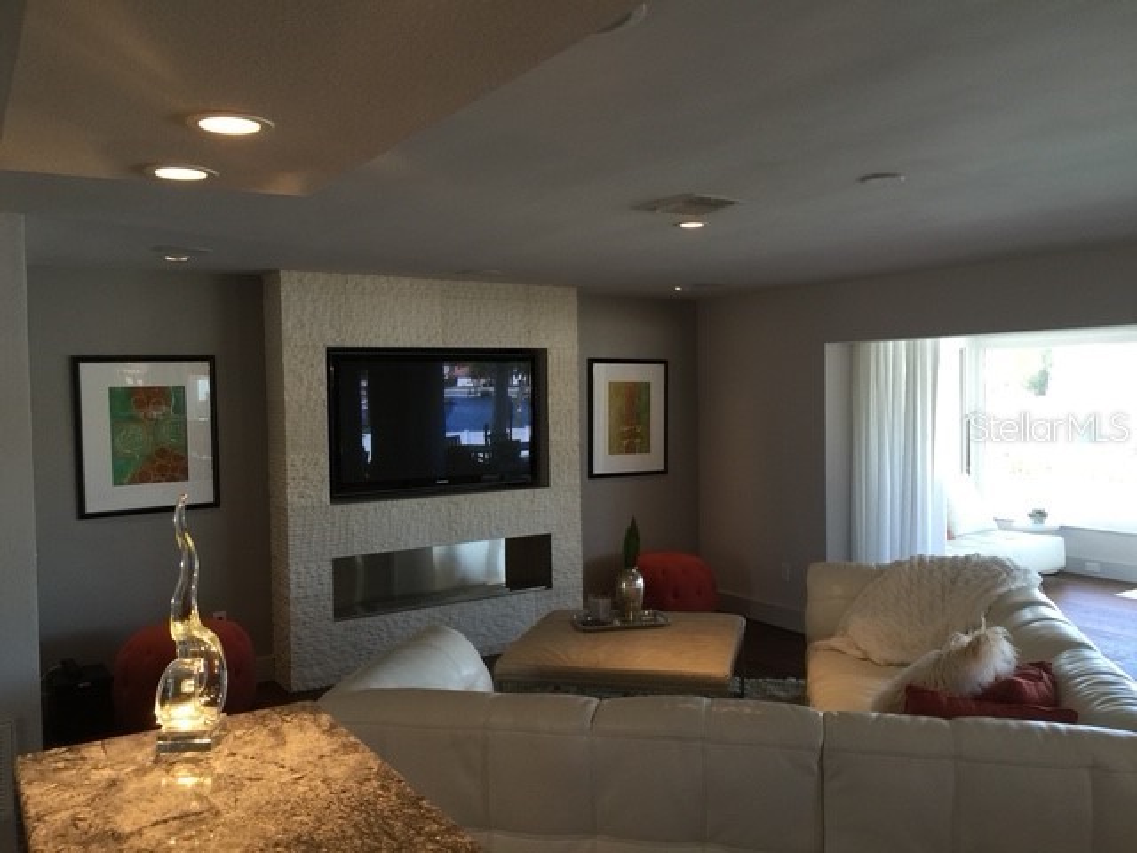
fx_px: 953
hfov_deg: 61.7
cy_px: 426
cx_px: 568
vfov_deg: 48.2
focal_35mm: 29
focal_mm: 4.15
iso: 40
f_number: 2.2
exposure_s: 1/30
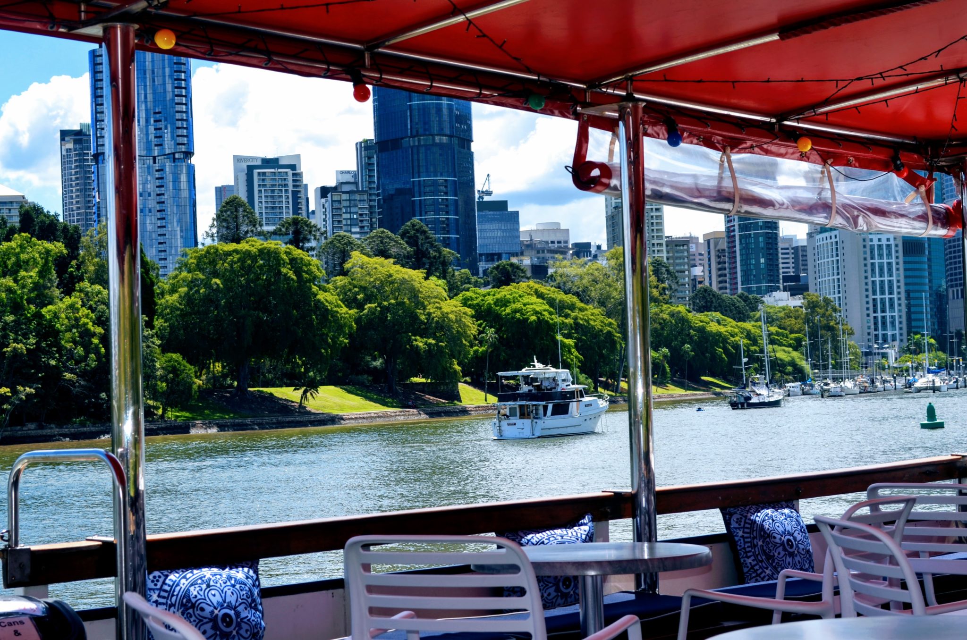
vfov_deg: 20.1
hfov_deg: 29.9
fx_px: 1809
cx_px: 484
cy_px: 320
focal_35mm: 68
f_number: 10
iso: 100
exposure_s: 1/200
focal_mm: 45
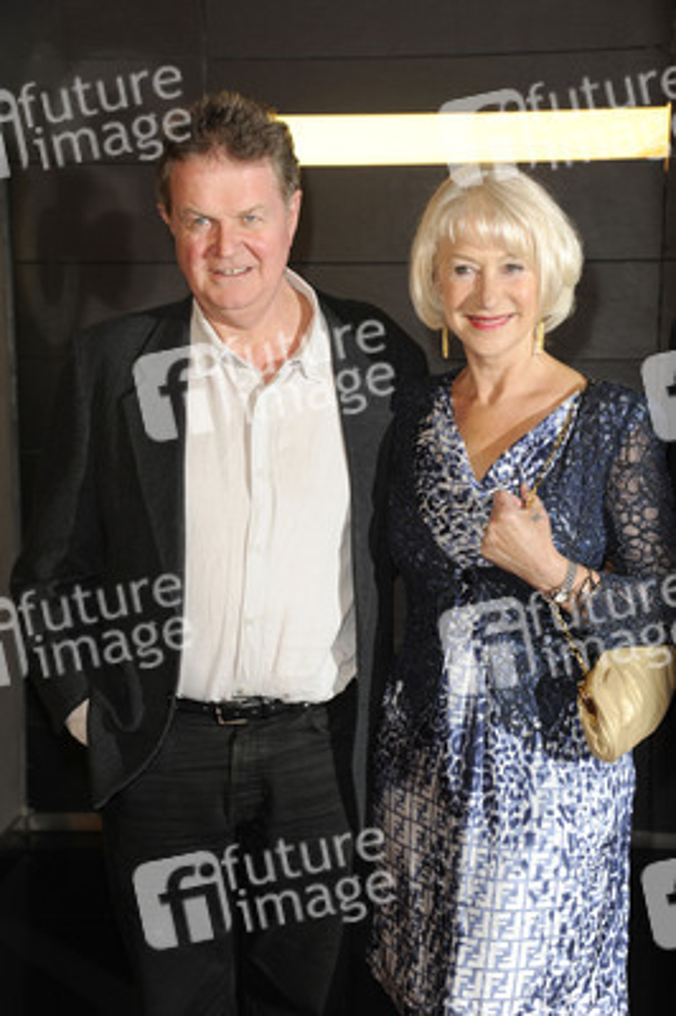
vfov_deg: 32.4
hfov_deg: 21.9
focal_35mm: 62
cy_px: 508
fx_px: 1749
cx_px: 338
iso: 800
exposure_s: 1/60
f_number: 5.6
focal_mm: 62
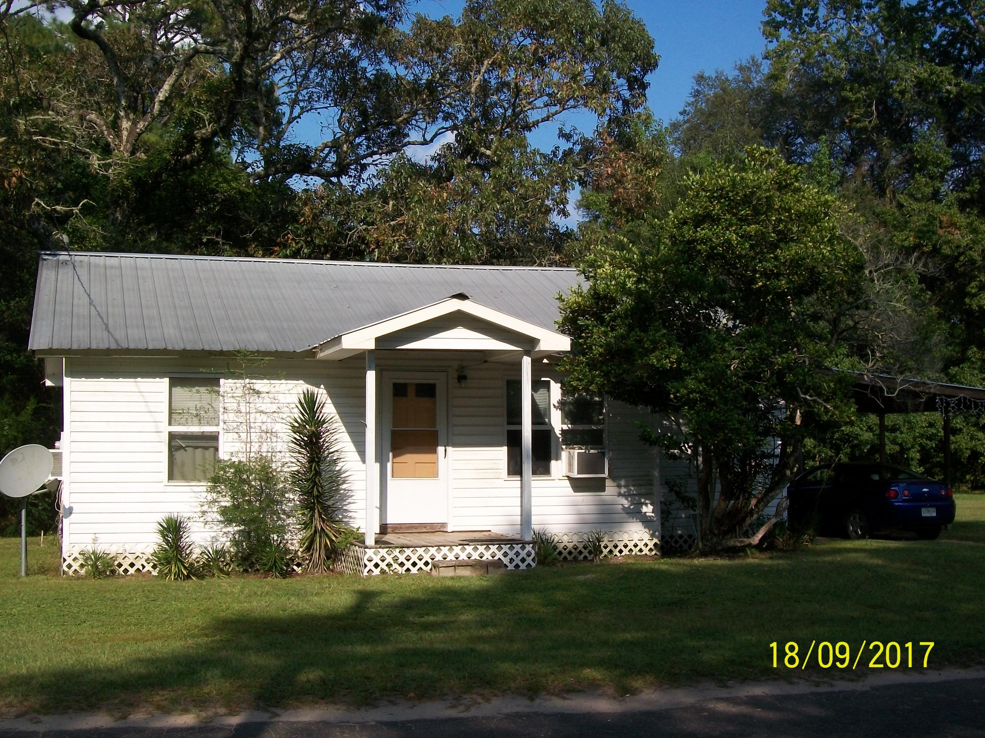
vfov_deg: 32.2
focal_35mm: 45
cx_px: 492
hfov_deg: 42.1
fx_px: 1280
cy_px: 369
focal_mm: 7.6
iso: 80
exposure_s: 1/500
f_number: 5.4
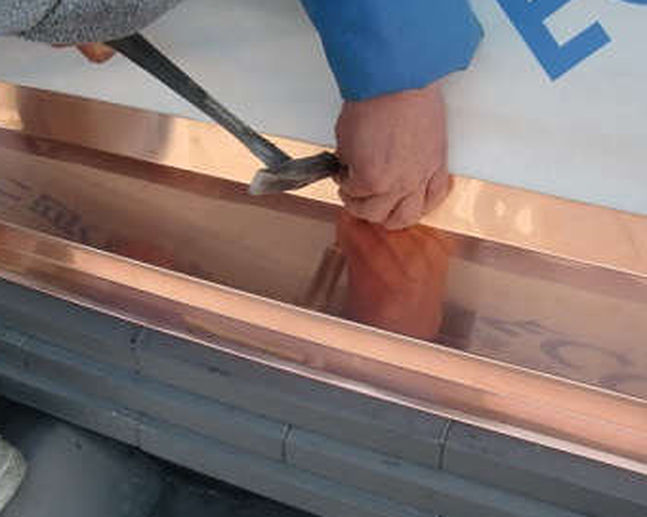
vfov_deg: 30.8
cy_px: 210
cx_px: 296
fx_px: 938
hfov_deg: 38.0
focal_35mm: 49
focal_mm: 6.66
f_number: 3.9
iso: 64
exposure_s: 1/200
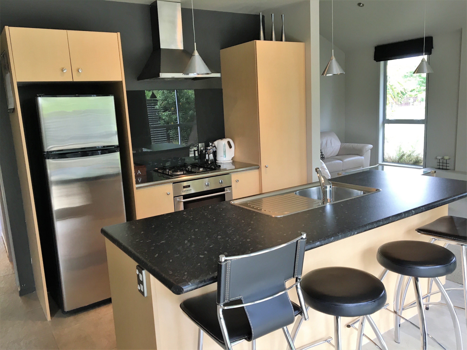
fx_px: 391
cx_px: 234
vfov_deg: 48.2
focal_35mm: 29
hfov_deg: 61.7
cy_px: 175
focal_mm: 4.15
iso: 64
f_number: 2.2
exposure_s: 1/33
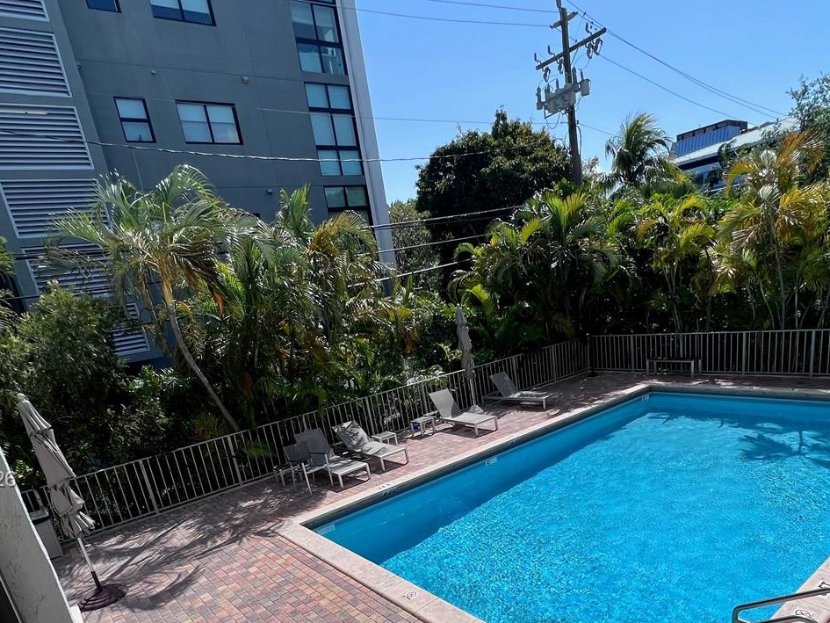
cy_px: 481
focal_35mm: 22
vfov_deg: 57.4
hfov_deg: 76.3
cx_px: 445
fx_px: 528
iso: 32
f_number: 1.8
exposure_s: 1/2179
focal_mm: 1.57
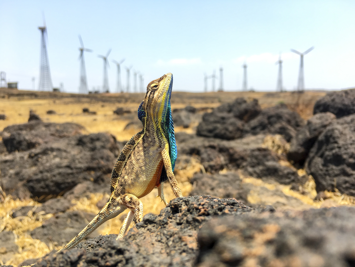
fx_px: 297
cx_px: 178
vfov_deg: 48.2
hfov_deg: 61.7
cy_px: 134
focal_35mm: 29
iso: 25
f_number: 2.2
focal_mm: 4.15
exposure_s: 1/590
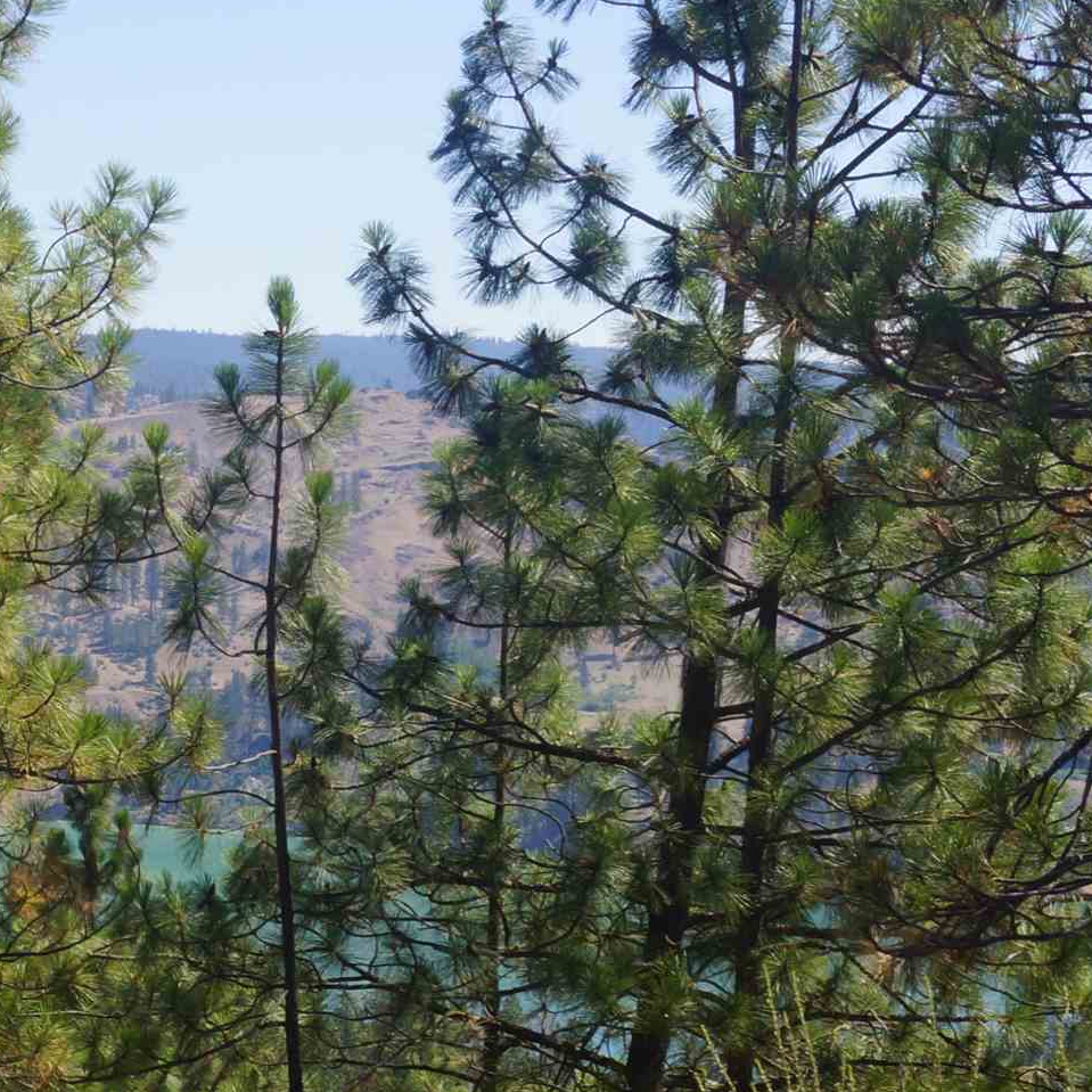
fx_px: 3498
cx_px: -79
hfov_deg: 17.2
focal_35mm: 98
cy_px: 683
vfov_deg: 17.7
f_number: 14
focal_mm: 24
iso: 100
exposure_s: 1/80
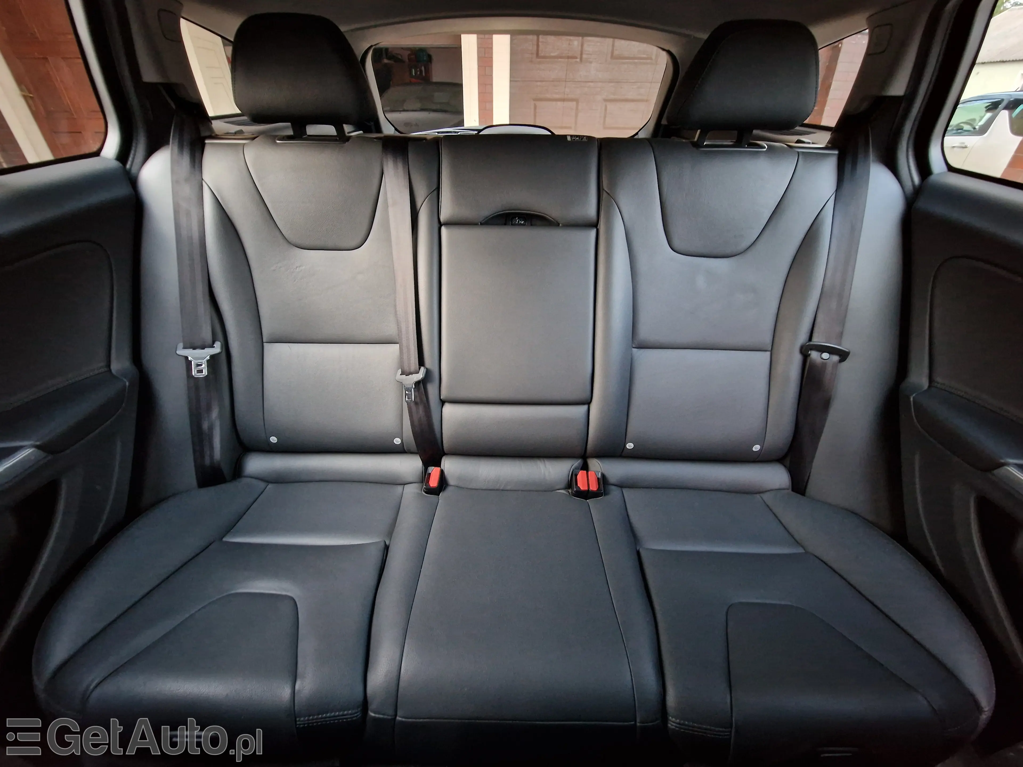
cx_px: 512
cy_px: 384
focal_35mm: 13
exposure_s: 1/24
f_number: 2.2
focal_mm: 2.2
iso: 1000
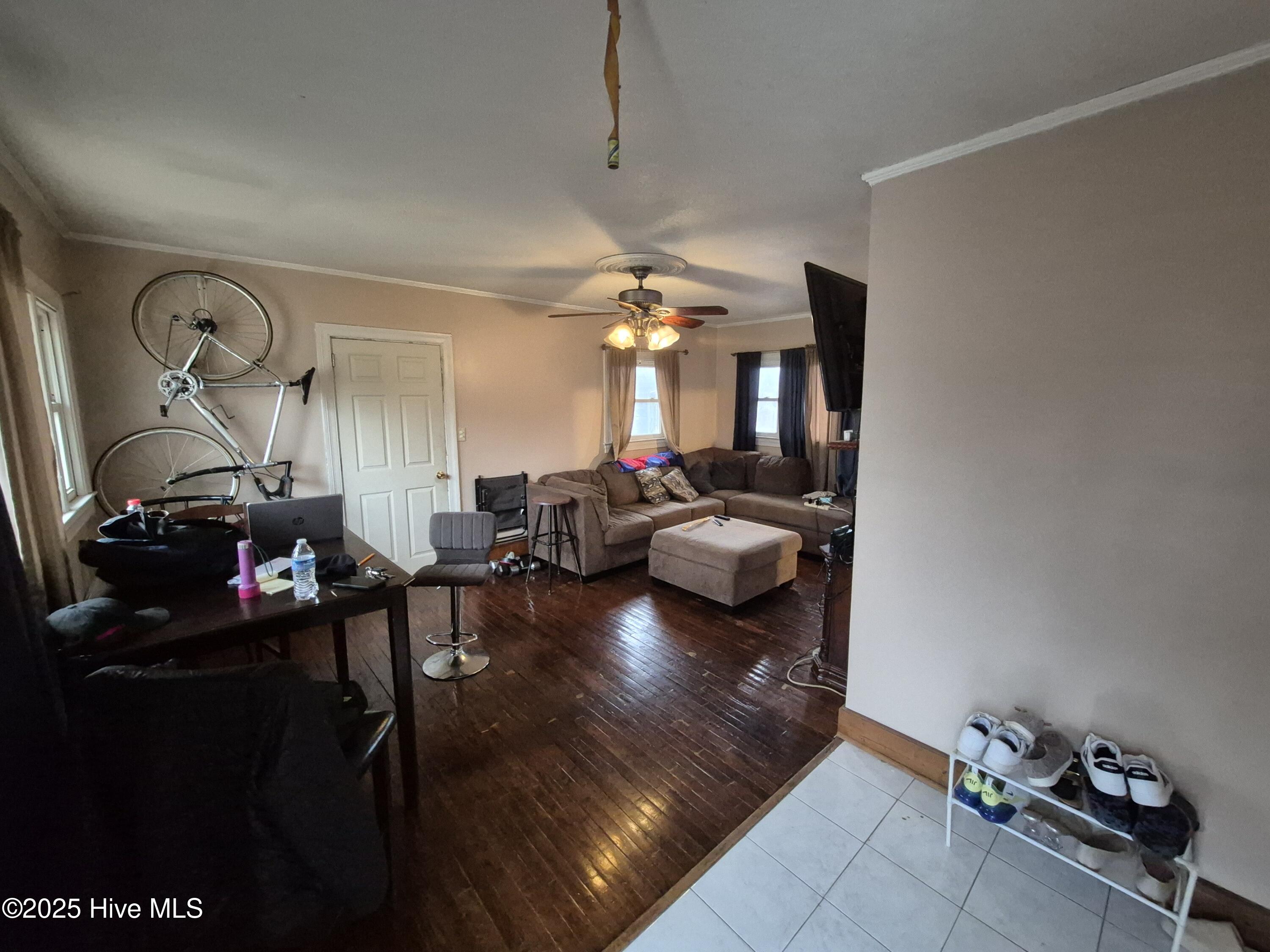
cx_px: 635
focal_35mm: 13
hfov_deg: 106.2
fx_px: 477
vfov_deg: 89.9
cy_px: 476
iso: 1600
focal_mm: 1.74
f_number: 2.2
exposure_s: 1/60
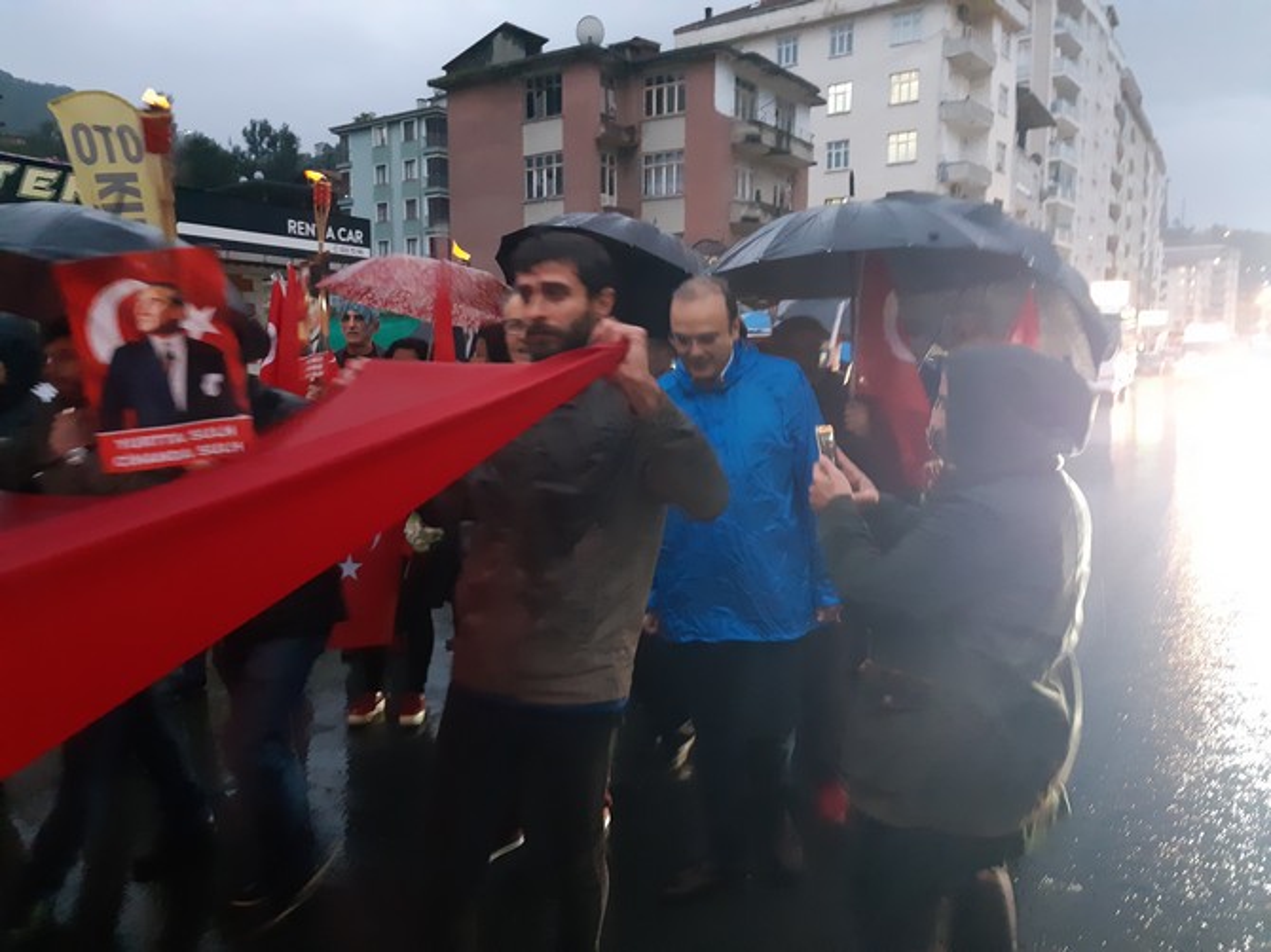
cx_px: 636
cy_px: 476
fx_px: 954
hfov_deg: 67.3
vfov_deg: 53.0
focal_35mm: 26
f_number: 1.7
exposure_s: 1/17
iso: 640
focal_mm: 3.93
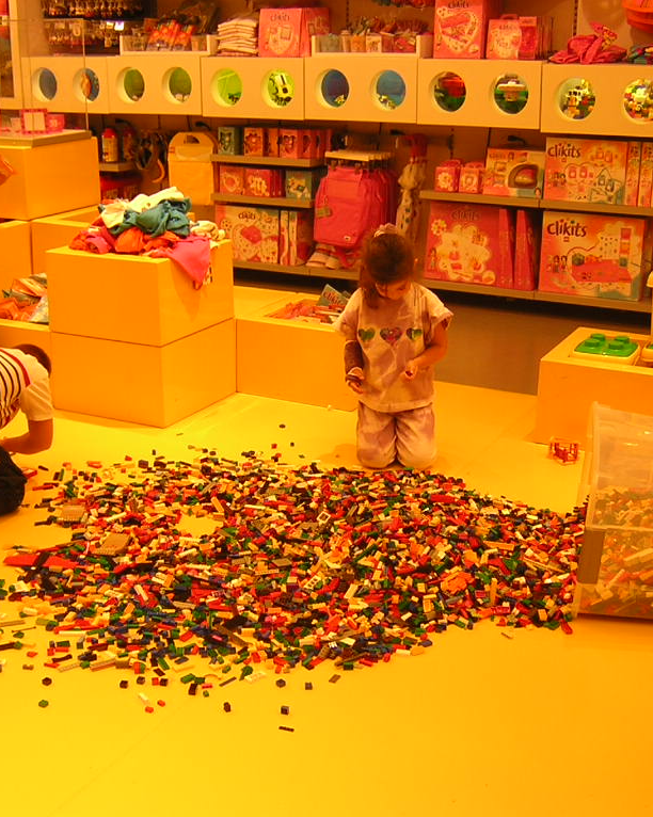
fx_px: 1136
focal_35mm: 47
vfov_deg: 39.6
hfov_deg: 31.9
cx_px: 243
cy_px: 408
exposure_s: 1/39.1
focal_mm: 4.7
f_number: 2.6
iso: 100
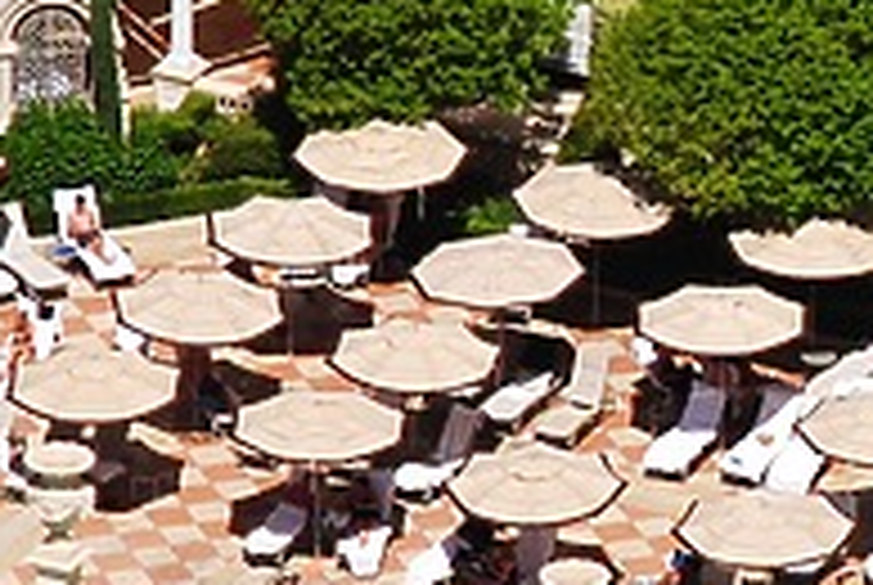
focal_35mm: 1045
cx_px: 954
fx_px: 25380
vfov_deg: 1.3
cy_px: 374
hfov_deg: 2.0
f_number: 10
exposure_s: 1/320
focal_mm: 150
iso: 100
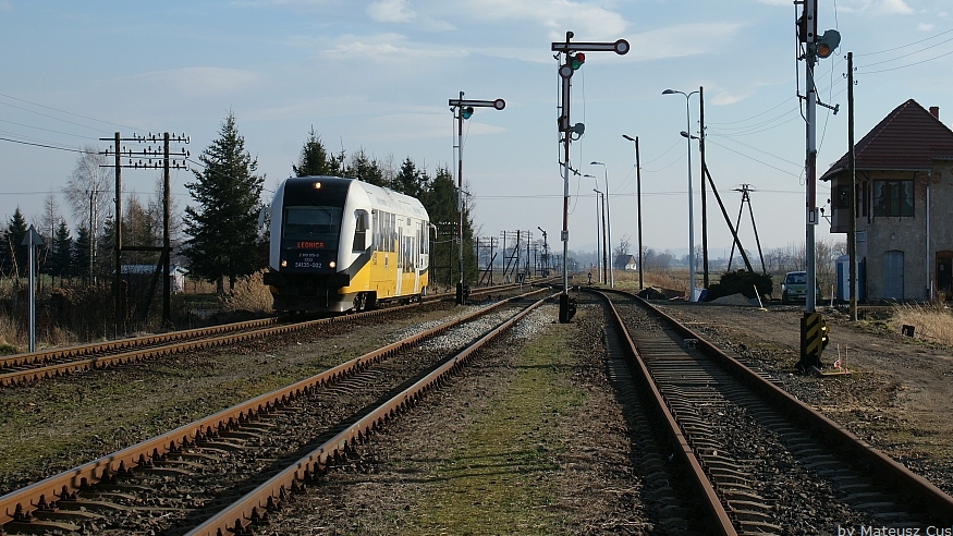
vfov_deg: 13.1
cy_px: 177
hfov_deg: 23.2
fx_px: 2325
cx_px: 475
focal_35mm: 92
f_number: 10
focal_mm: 50
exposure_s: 1/200
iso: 100
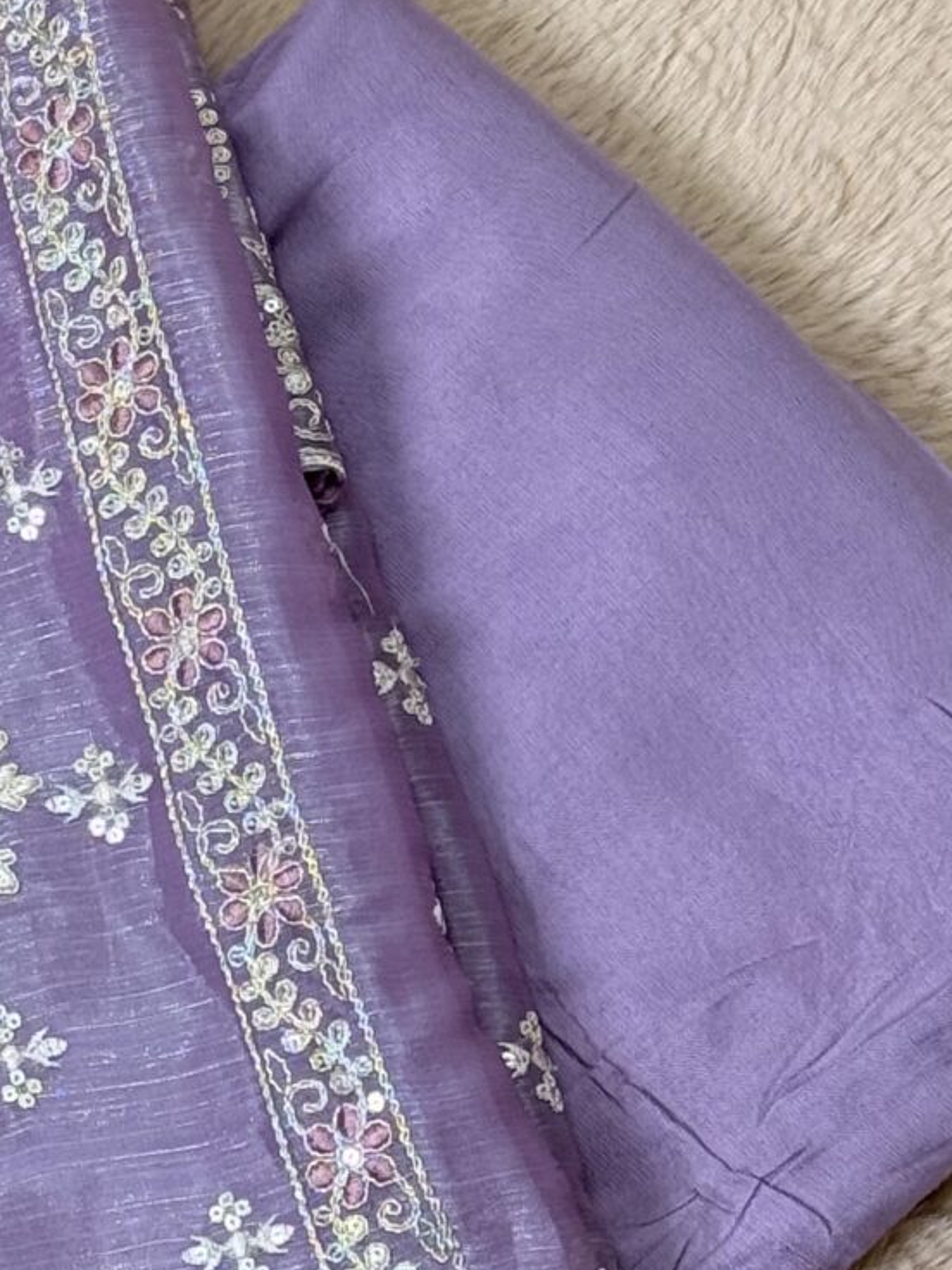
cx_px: -304
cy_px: 713
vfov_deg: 11.8
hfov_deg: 8.7
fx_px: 6124
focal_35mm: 167
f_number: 1.78
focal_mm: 6.76
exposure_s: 1/121
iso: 50
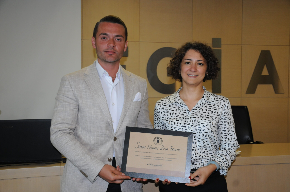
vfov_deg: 32.9
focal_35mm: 40
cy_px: 96
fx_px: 326
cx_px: 145
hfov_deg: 48.0
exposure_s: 1/60
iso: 800
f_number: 5
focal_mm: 27
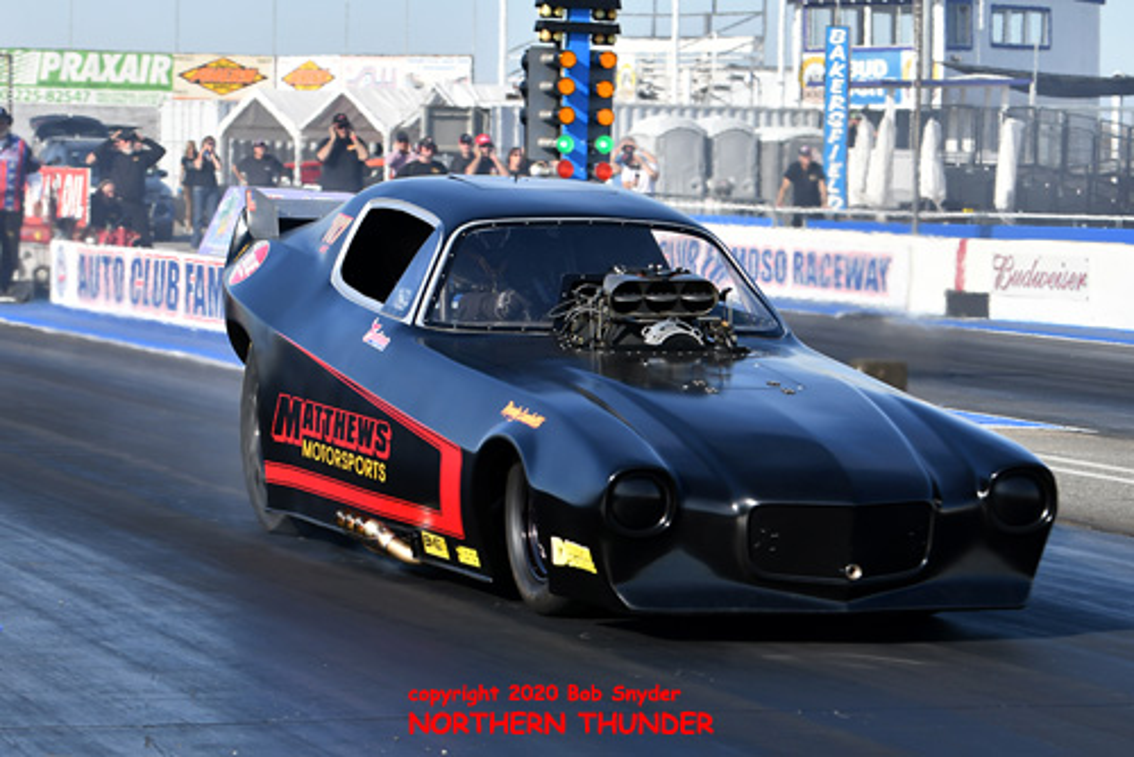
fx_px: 3309
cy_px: 378
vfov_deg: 13.1
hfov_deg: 19.4
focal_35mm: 105
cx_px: 567
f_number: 5.6
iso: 200
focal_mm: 70
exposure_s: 1/1000
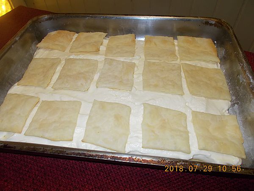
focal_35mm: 26
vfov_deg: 53.1
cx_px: 127
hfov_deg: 67.3
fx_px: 191
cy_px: 96
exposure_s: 1/25
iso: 200
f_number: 3.2
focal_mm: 4.6
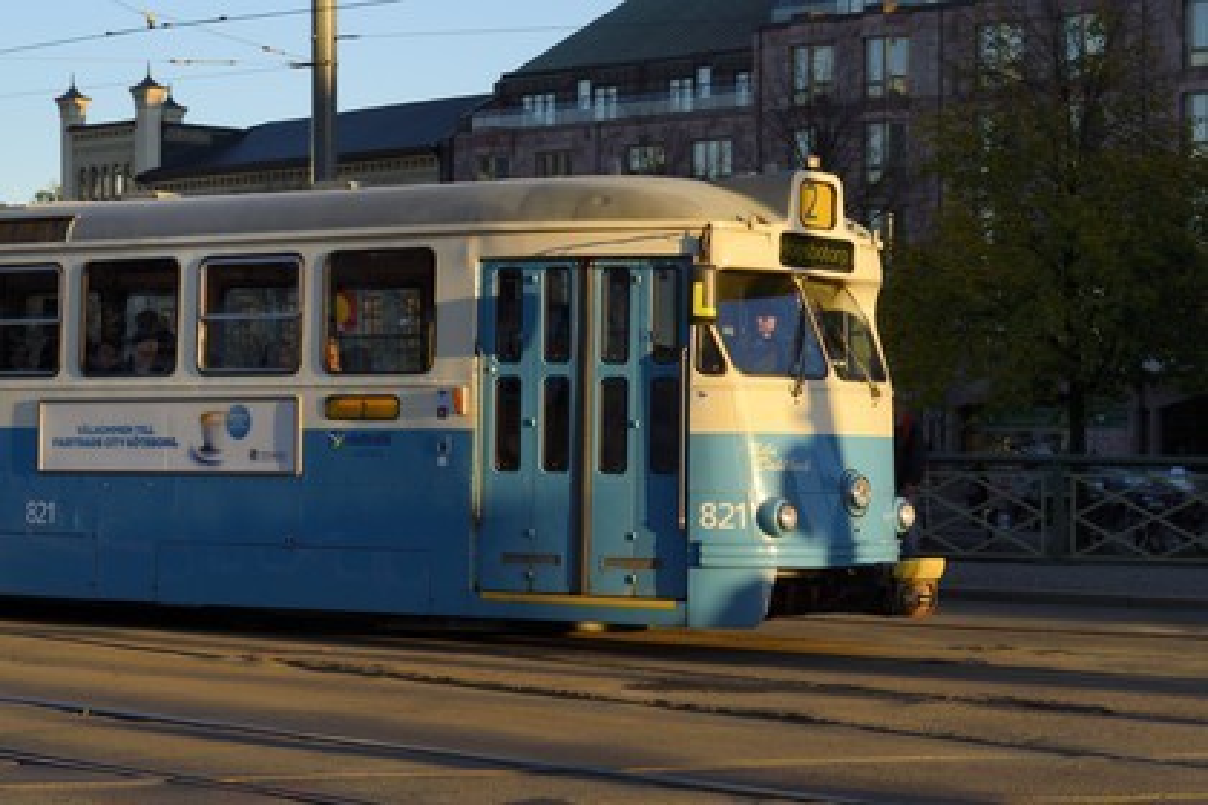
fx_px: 2349
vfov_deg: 19.5
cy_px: 402
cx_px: 604
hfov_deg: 28.8
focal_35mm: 70
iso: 200
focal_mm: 70
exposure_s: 1/250
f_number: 10
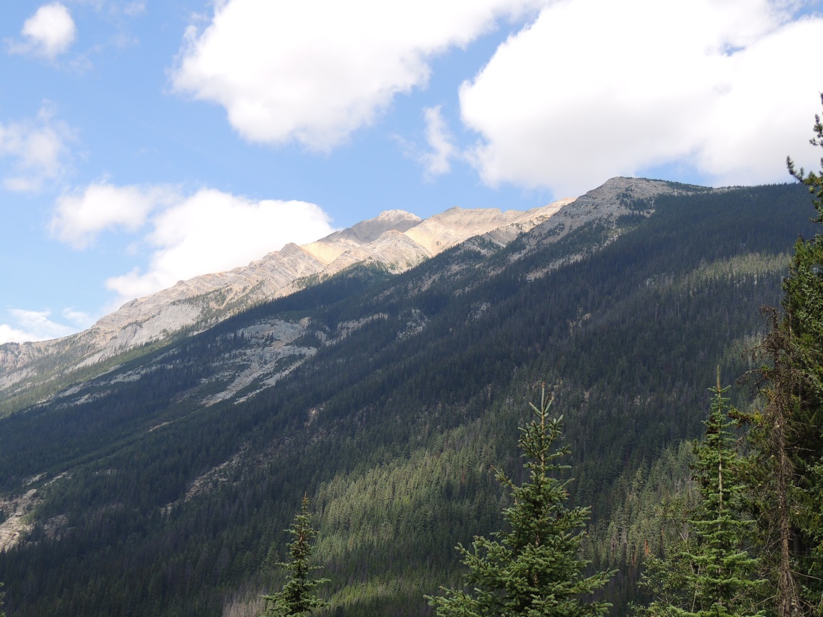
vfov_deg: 30.9
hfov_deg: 40.4
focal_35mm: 47
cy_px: 308
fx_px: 1117
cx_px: 412
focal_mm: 8.3
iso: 100
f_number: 3.5
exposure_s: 1/640
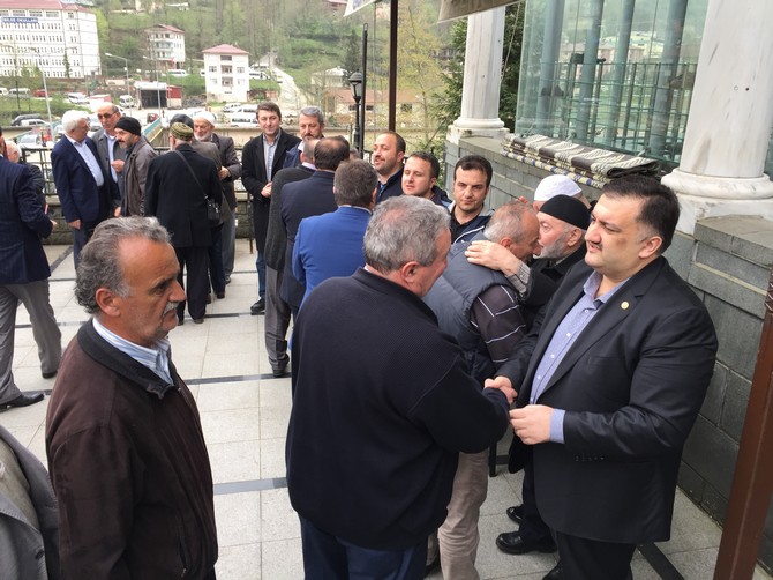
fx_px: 647
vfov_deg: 48.2
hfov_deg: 61.7
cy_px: 290
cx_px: 386
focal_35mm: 29
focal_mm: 4.15
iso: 40
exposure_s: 1/100
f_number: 2.2
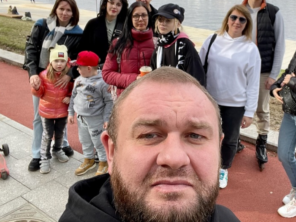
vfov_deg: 33.9
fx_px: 359
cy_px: 64
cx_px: 212
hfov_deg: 43.7
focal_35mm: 42
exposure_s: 1/252
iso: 25
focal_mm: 2.71
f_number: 2.2
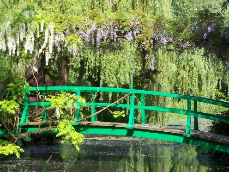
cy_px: 98
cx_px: 109
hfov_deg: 16.3
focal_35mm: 121
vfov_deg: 12.2
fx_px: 800
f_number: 3.2
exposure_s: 1/320
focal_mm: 12.4
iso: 64
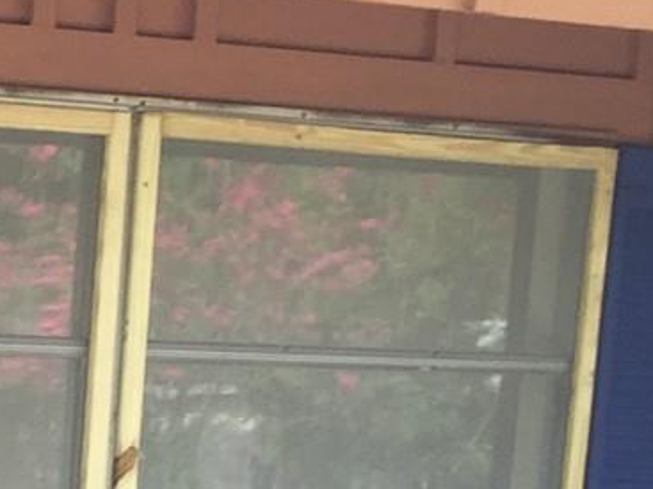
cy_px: 973
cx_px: -493
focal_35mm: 162
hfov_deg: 11.4
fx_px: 3055
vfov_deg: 8.7
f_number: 2.2
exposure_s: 1/120
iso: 32
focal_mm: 4.15
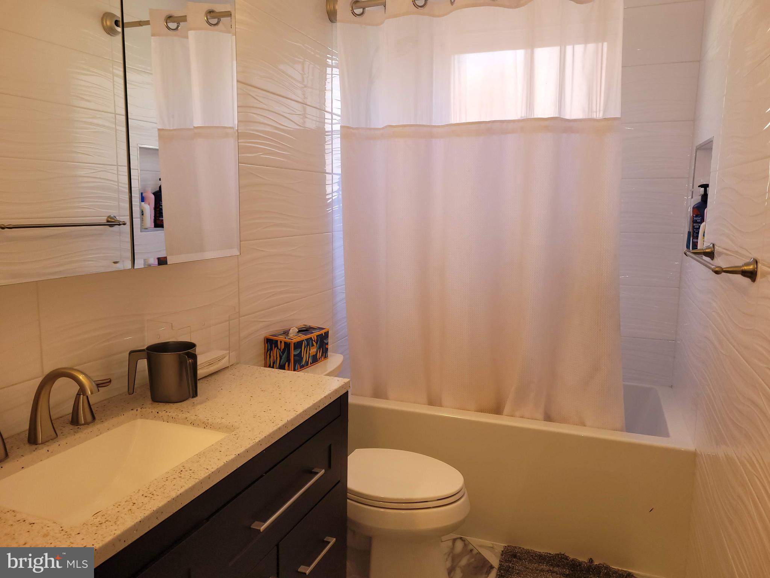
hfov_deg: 67.3
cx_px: 385
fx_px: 578
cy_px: 289
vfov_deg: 53.1
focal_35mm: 26
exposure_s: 1/120
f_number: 1.8
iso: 64
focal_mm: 5.4
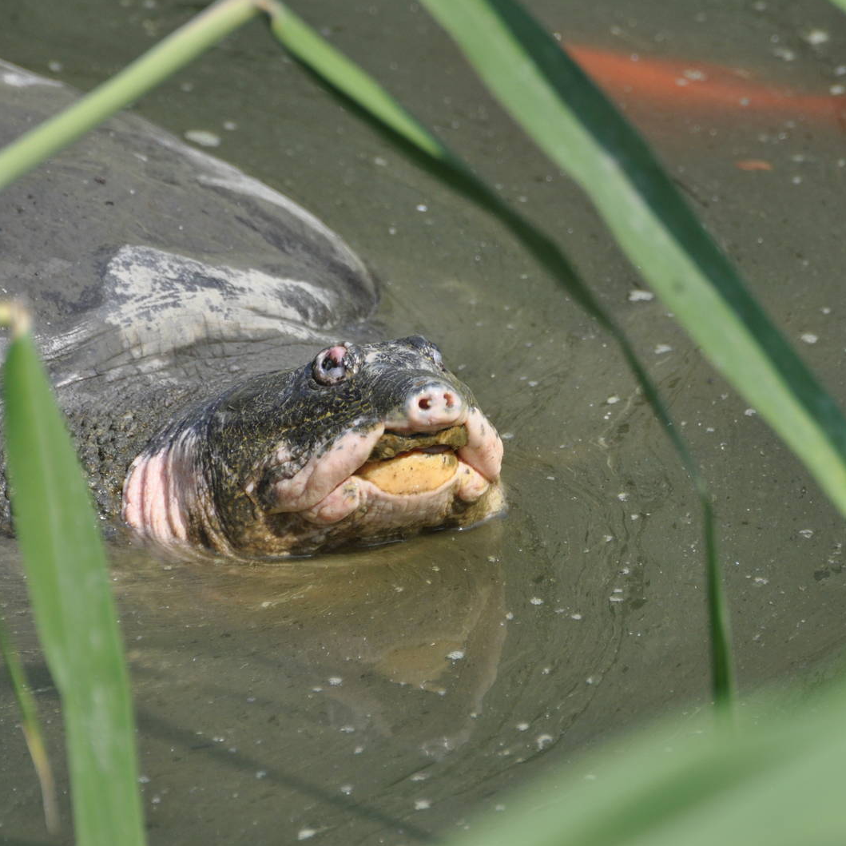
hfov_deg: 3.0
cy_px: 422
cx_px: 419
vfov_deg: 3.0
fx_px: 15954
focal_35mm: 577
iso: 400
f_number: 5.6
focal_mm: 300
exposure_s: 1/1000
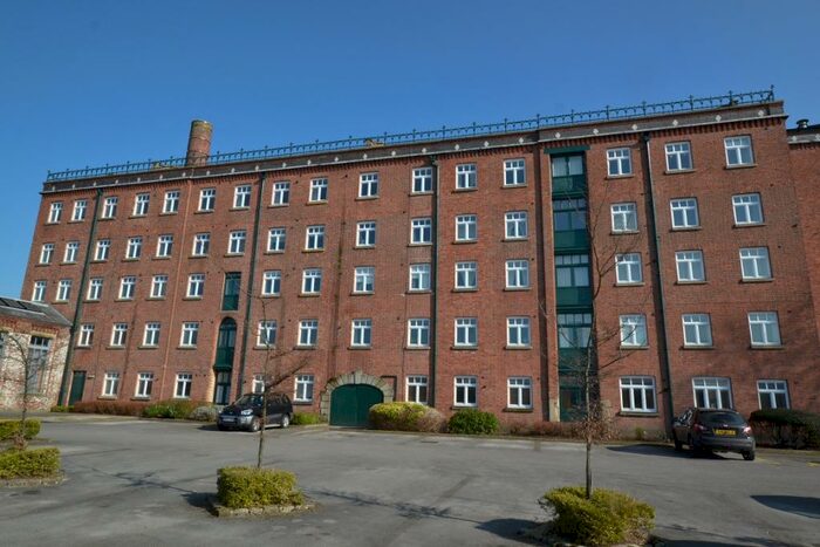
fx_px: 478
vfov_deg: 59.5
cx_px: 410
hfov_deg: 81.2
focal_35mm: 21
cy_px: 274
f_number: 8
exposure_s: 1/250
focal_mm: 14
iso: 200
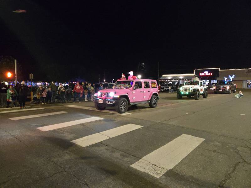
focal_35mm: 23
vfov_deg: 58.9
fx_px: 167
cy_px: 94
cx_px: 126
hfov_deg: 73.9
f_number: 1.8
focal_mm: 5.4
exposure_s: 1/60
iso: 2000
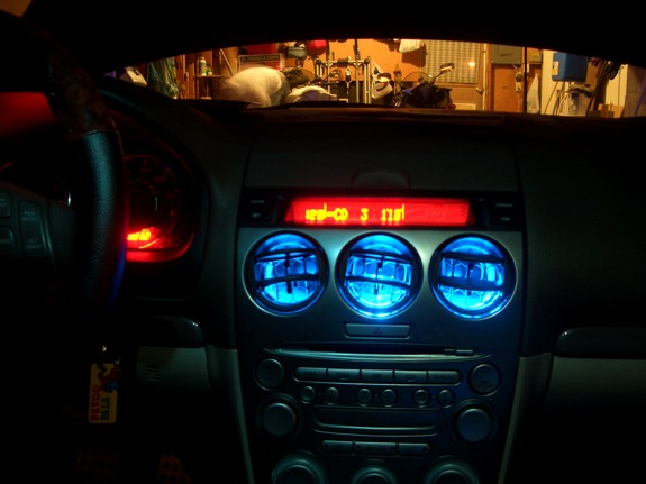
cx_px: 323
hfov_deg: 52.6
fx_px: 653
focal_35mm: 35
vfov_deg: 40.7
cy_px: 242
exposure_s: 4
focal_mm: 5.8
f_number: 2.6
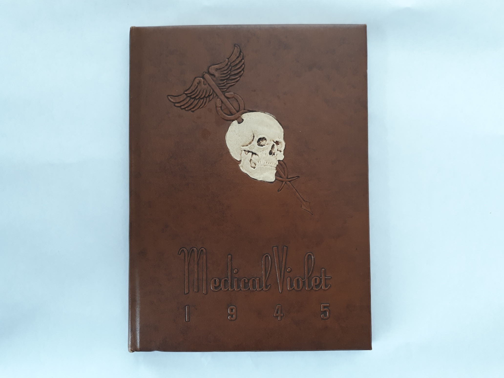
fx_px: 408
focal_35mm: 28
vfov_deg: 49.7
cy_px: 189
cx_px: 252
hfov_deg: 63.4
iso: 64
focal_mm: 3.7
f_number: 1.7
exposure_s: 1/50
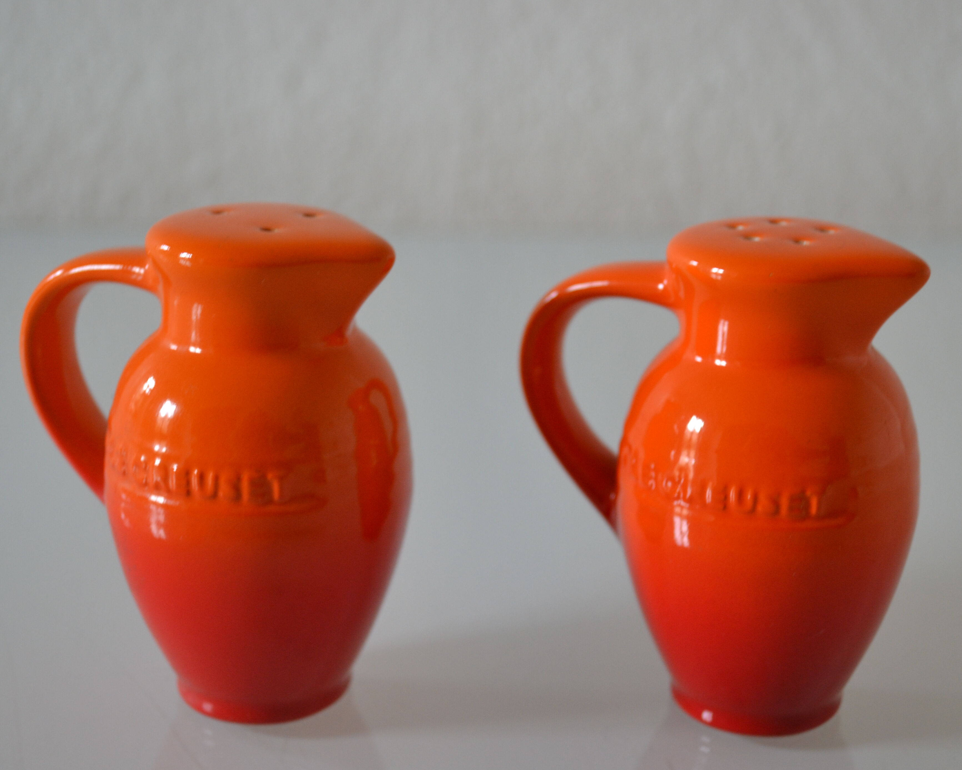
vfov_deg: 23.3
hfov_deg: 28.9
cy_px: 409
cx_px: 507
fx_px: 1868
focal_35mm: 66
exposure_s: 1/15
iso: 500
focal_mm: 35
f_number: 5
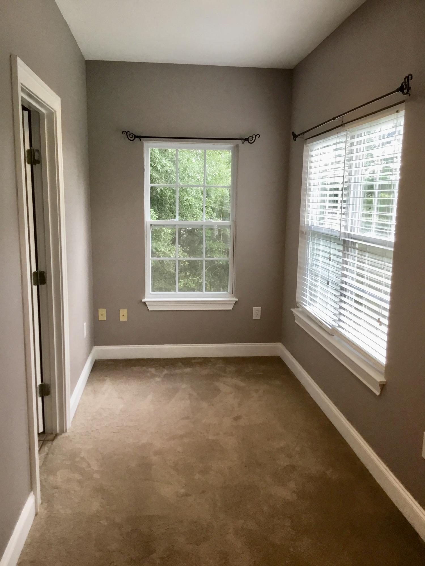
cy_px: 283
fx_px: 507
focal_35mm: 31
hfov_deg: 45.4
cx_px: 212
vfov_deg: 58.4
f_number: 2.4
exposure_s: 1/30
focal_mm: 3.3
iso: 25
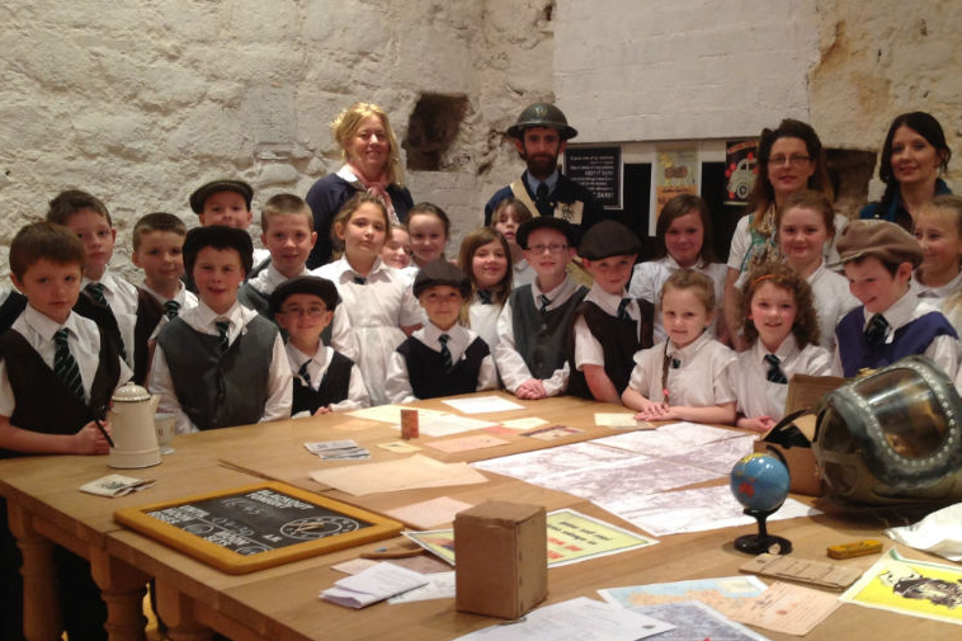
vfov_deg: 28.5
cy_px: 404
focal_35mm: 47
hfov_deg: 41.8
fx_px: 1256
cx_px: 565
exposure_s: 1/15
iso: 80
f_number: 2.4
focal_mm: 4.28
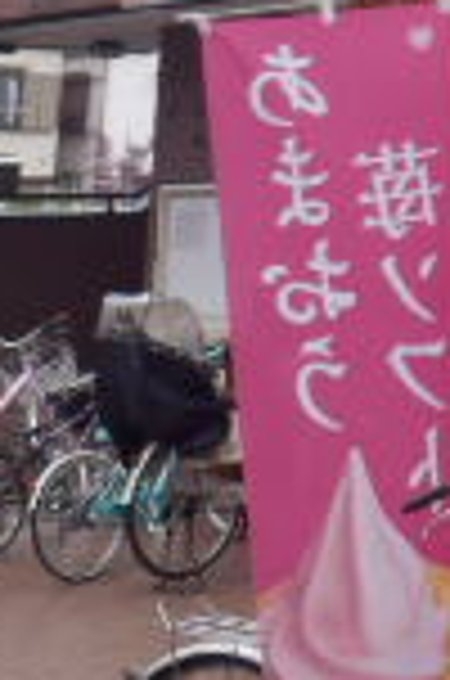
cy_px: -243
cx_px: 904
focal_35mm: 106
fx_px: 1997
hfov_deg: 11.5
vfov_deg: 17.9
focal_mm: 4.2
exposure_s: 1/80
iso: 80
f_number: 3
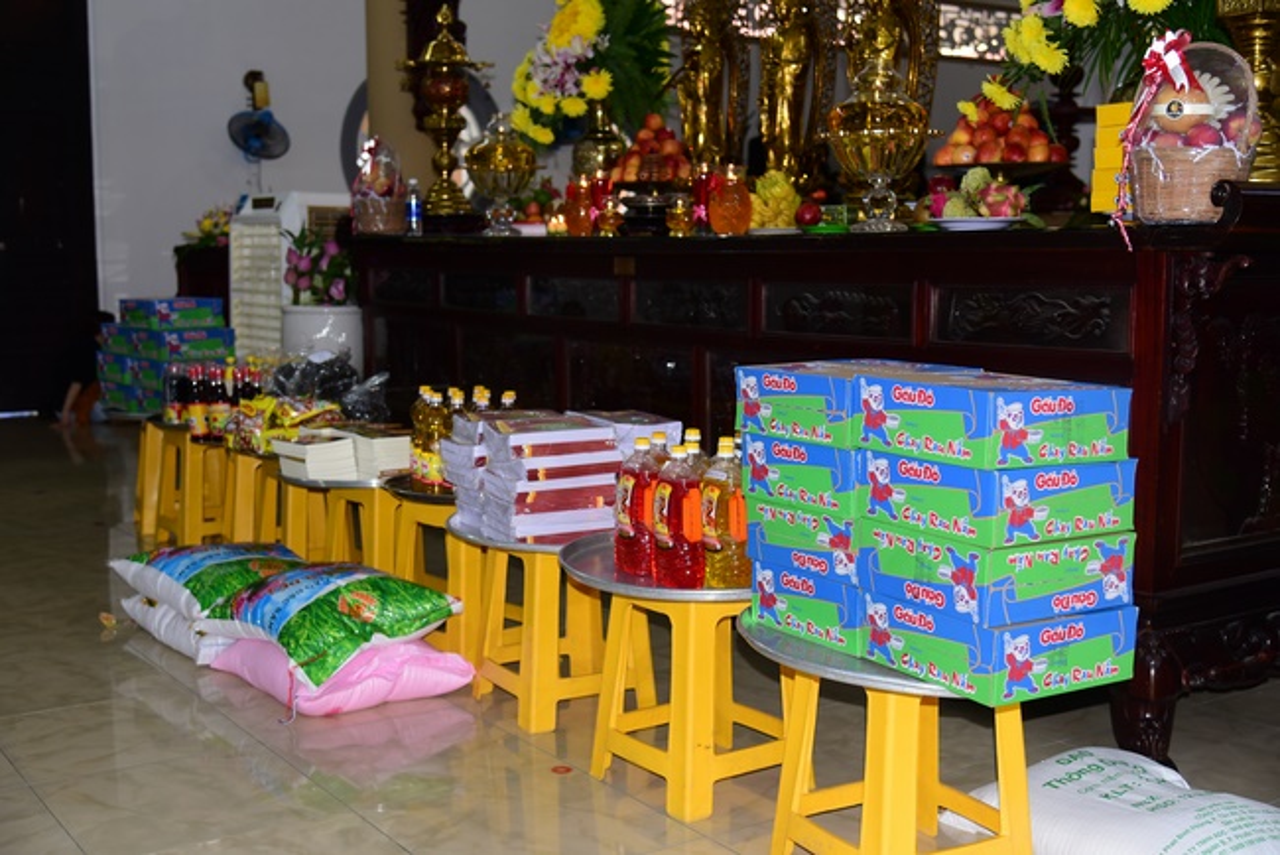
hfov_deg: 48.4
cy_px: 428
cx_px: 640
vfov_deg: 33.4
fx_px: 1423
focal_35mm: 40
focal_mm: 40
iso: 320
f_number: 4
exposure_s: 1/60
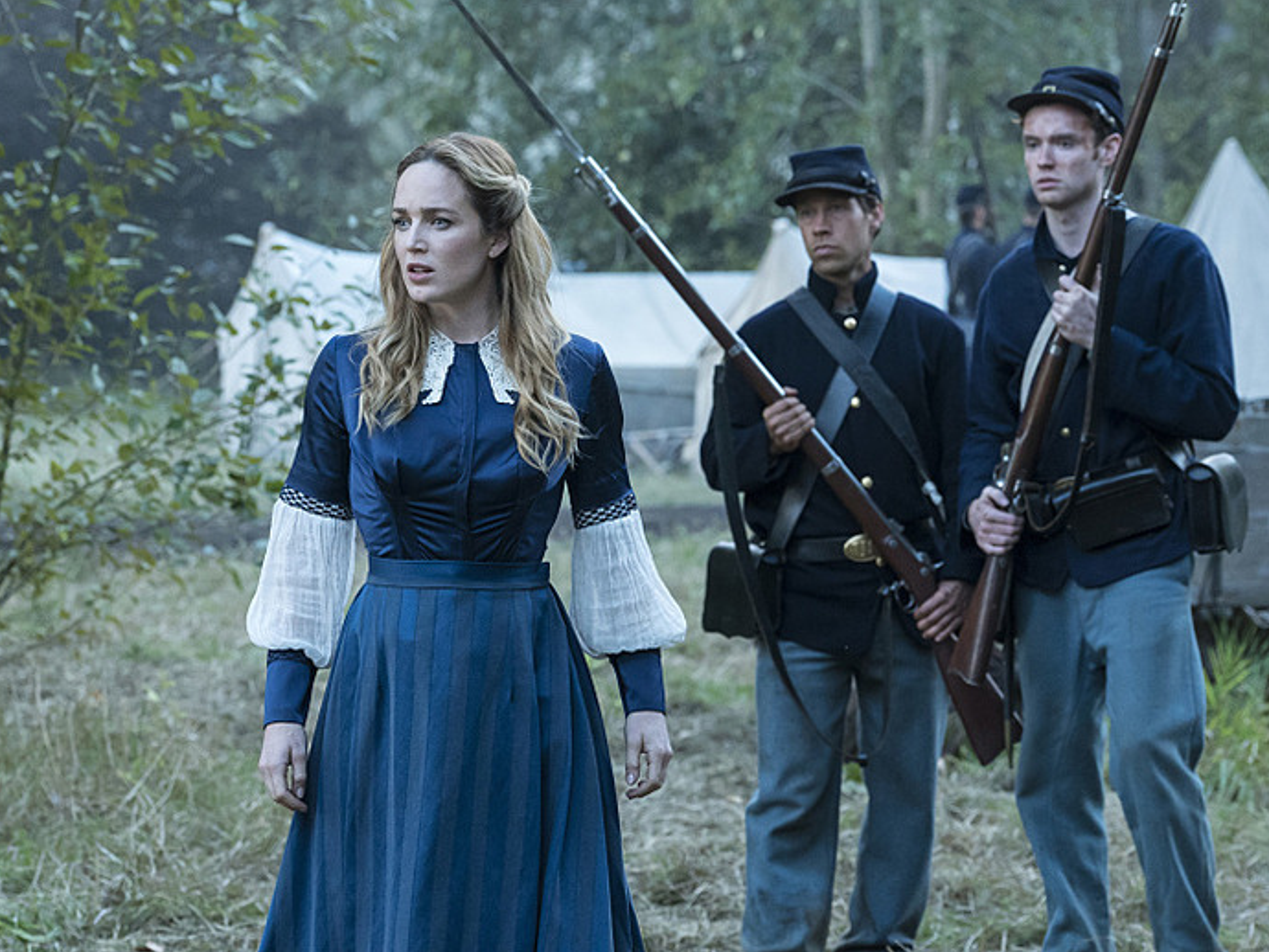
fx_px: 5061
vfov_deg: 10.8
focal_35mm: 138
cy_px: 476
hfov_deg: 14.3
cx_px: 622
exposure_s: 1/320
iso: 8000
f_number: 7.1
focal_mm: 127
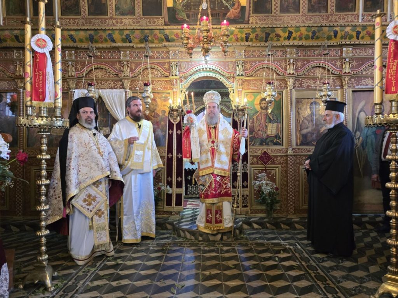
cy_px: 149
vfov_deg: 58.9
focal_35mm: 23
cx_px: 199
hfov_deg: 73.9
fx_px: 264
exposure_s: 1/100
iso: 800
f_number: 1.7
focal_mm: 6.3
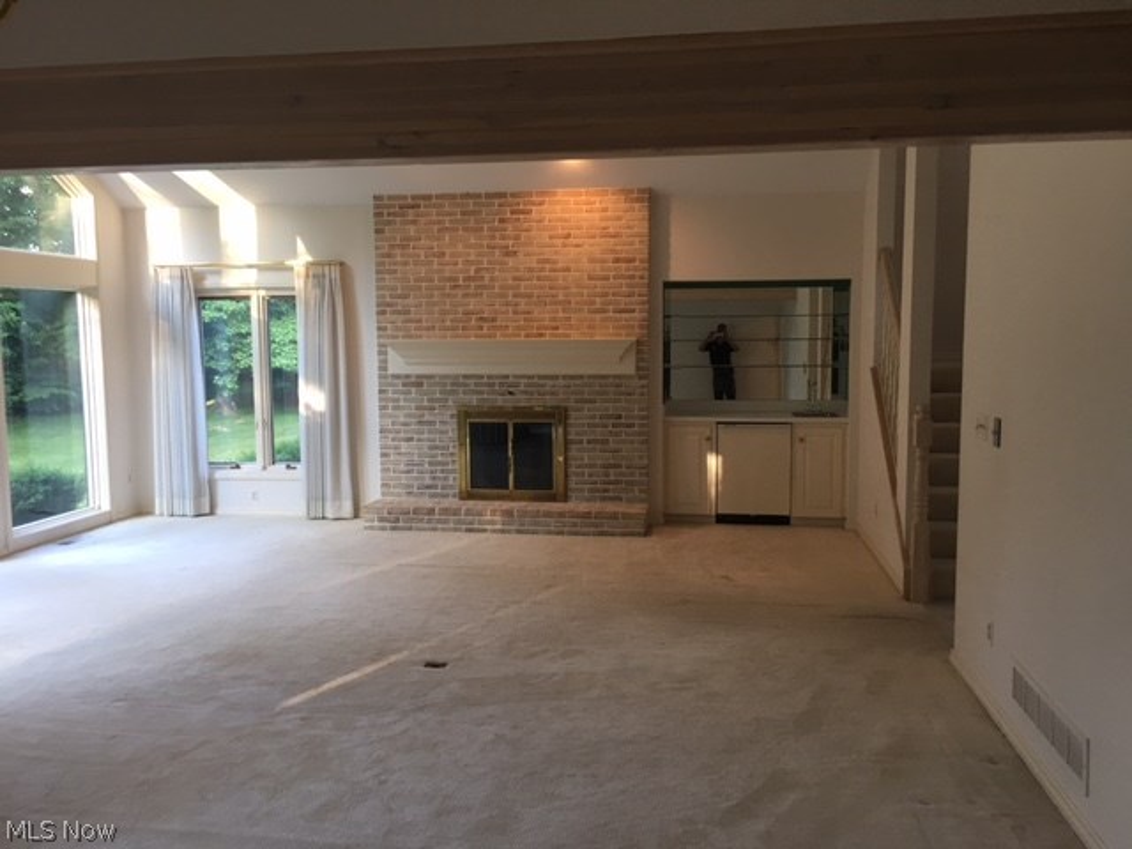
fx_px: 948
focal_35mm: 29
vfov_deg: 48.2
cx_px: 566
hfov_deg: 61.7
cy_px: 424
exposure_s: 1/15
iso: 25
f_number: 2.2
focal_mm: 4.15
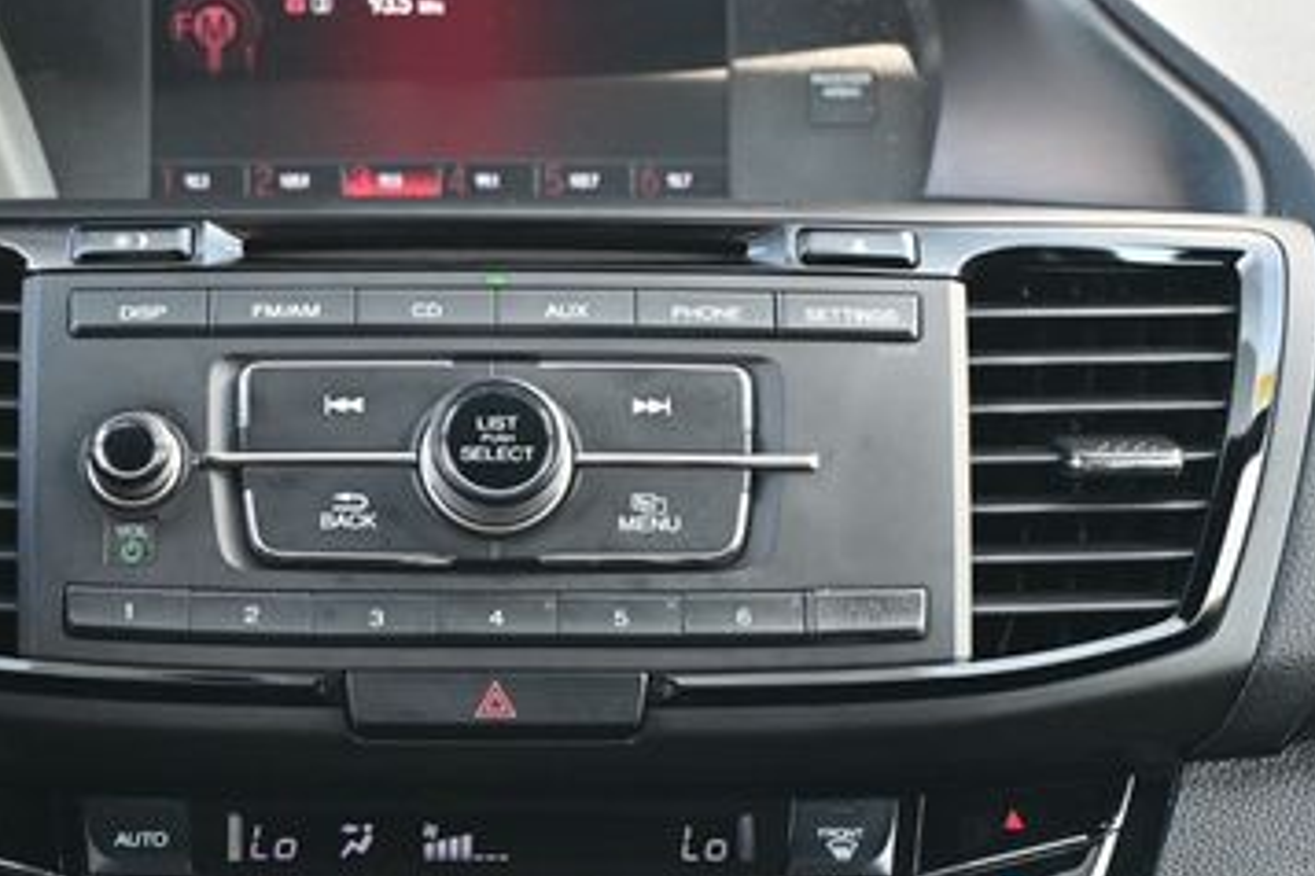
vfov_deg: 15.6
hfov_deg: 23.2
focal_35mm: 87
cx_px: 516
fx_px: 3190
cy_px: 453
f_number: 5
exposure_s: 1/125
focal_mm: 32.5
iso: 1000
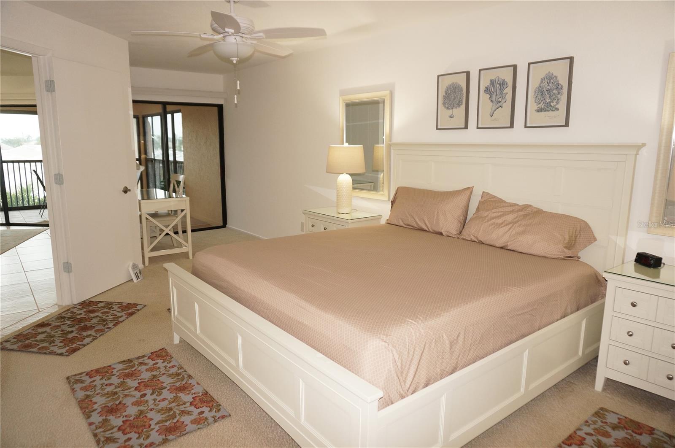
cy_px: 224
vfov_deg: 53.0
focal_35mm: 24
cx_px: 338
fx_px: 449
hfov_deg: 73.8
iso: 500
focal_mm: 16
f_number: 4
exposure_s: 1/60
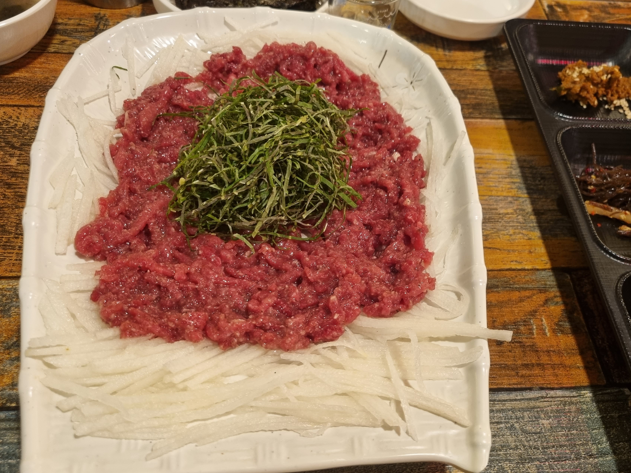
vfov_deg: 45.4
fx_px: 565
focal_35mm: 31
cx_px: 360
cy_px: 230
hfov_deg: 58.1
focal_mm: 5.4
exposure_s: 1/40
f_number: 1.8
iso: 250
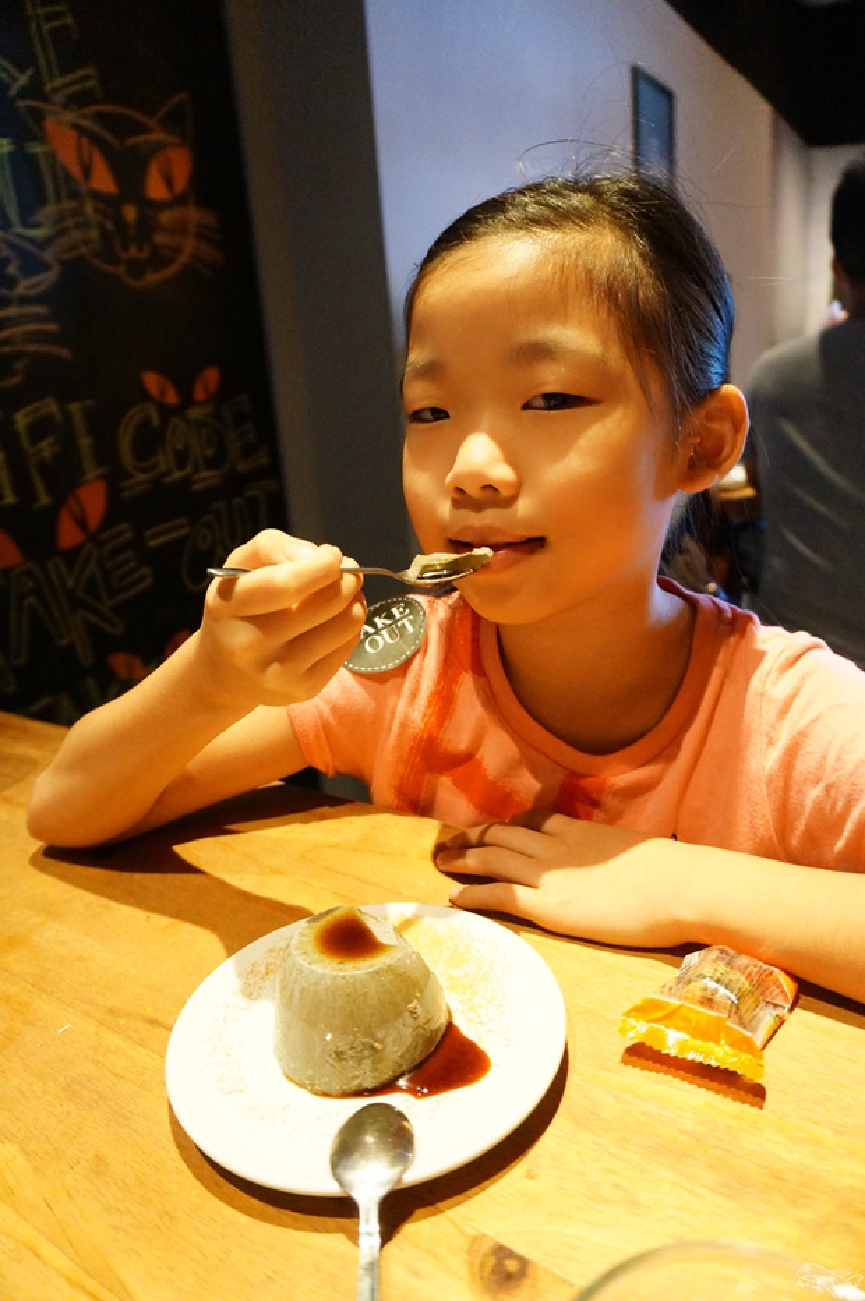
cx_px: 432
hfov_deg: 53.0
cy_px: 650
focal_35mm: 24
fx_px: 867
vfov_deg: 73.8
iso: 3200
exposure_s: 1/60
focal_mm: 16
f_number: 3.5
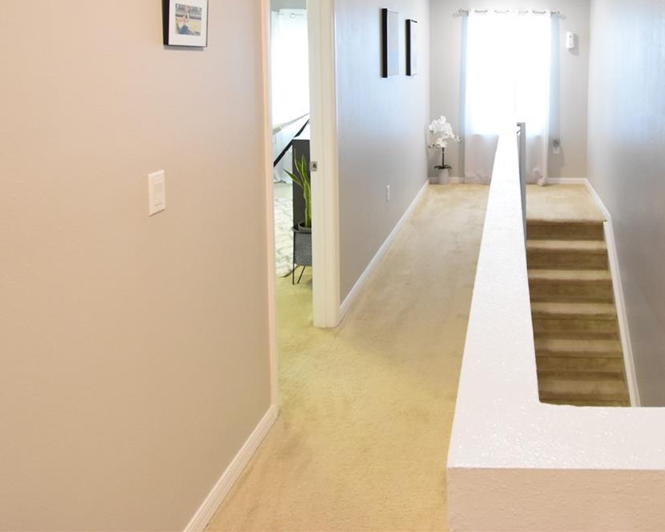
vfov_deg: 50.1
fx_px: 531
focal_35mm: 27
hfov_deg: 60.3
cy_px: 108
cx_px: 506
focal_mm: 10
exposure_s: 1/60
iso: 2000
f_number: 3.5
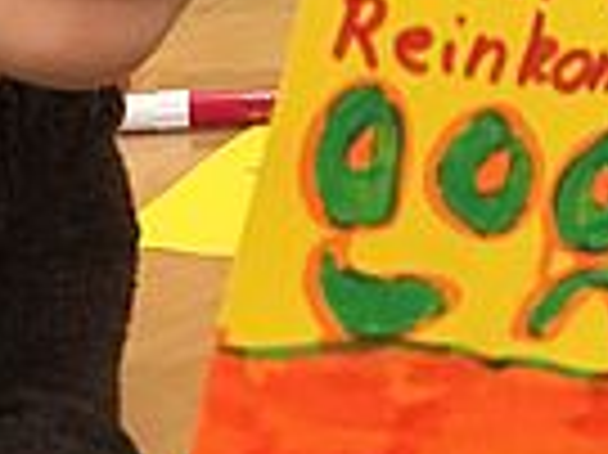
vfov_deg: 10.3
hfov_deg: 13.6
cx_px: 797
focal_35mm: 140
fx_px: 2457
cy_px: -180
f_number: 2.2
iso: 160
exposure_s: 1/33
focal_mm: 4.15
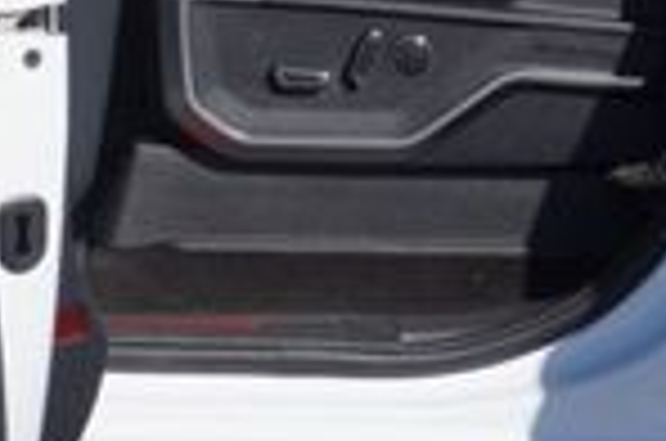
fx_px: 4227
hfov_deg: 8.9
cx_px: -36
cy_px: 27
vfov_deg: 6.0
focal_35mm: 229
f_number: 8
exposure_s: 1/320
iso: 100
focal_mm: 22
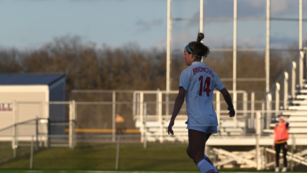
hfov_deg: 7.4
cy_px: 96
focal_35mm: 292
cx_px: 174
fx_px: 2377
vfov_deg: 4.2
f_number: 5.6
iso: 220
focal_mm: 240
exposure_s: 1/1000
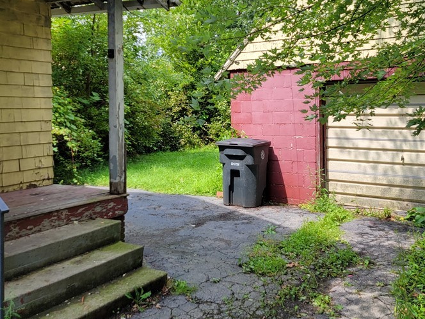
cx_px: 225
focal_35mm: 37
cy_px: 103
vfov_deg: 38.2
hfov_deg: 50.1
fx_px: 454
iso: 16
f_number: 1.8
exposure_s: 1/322
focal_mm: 6.7
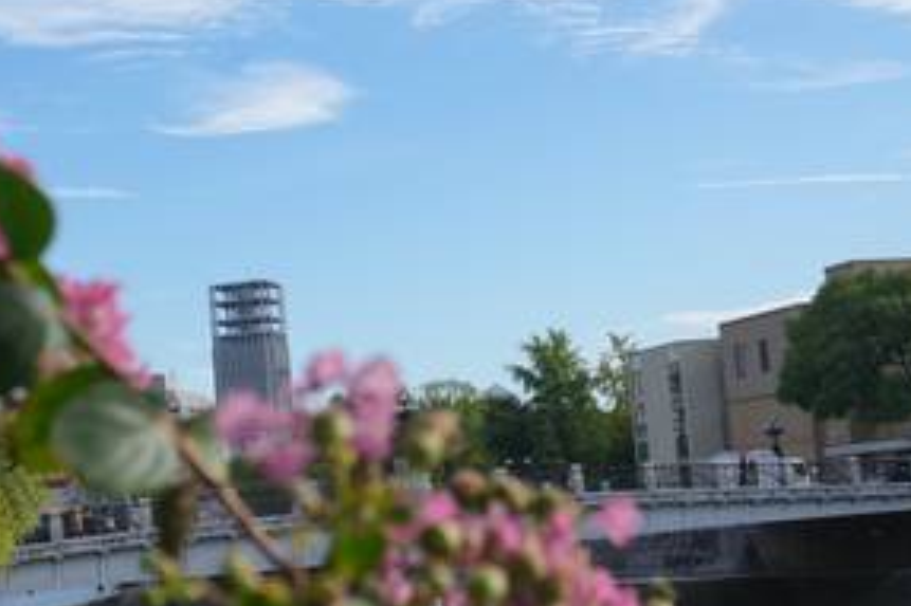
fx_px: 1842
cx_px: 444
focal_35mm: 73
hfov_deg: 27.8
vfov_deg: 18.7
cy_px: 311
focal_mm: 29
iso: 100
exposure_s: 1/200
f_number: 8
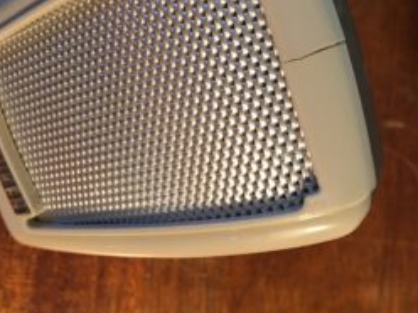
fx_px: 495
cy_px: 114
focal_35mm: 41
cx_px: 206
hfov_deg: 45.8
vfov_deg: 34.9
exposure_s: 1/33
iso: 200
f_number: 2.2
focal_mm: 4.15
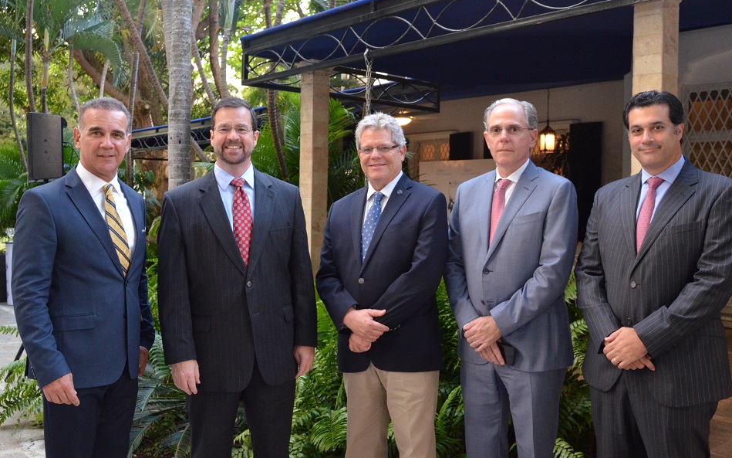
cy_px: 234
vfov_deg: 36.3
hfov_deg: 55.3
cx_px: 376
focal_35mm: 35
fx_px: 698
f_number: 6.3
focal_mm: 22
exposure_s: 1/60
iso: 1600
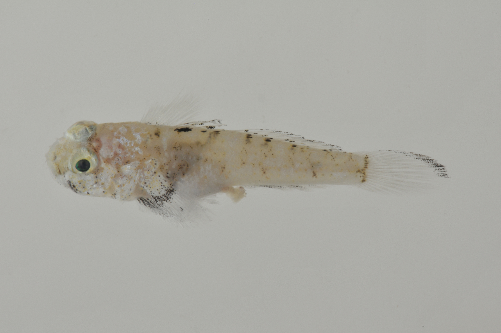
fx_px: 2189
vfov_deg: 8.7
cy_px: 166
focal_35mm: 158
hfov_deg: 13.1
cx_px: 250
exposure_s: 1/60
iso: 200
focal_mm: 105
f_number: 40
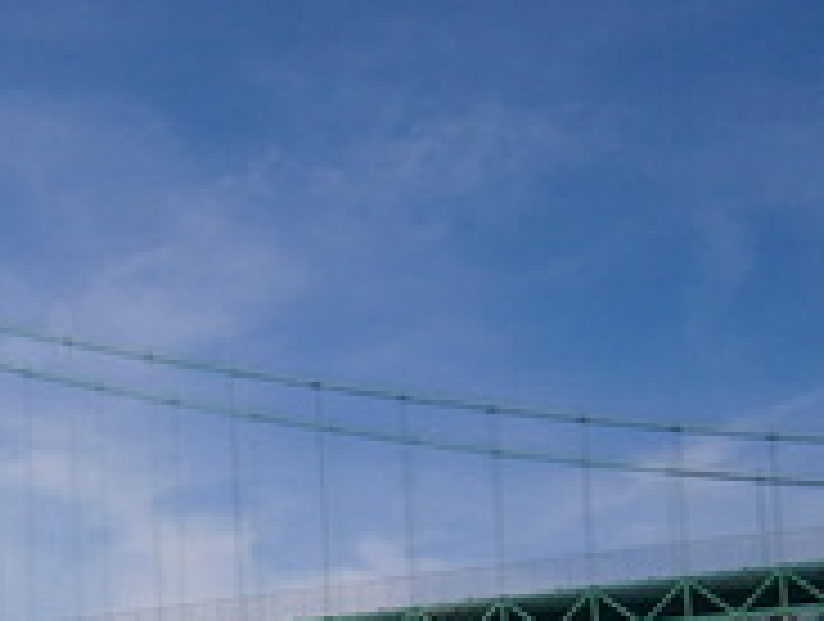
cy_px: 889
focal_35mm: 98
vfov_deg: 14.3
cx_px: -342
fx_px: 2337
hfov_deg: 18.2
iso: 80
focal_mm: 5.5
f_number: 8.3
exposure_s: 1/250
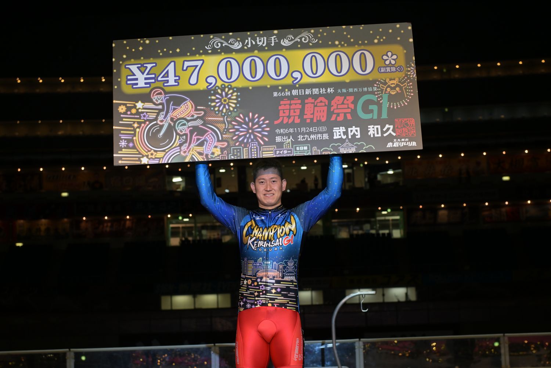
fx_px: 1071
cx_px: 276
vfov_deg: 19.5
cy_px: 184
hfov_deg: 28.8
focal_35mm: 70
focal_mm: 70
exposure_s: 1/200
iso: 640
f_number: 5
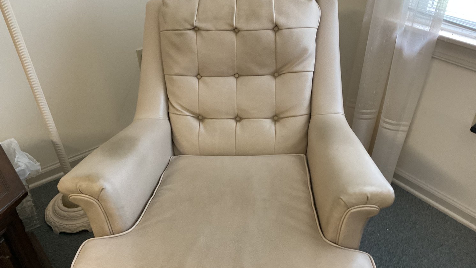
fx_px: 404
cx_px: 236
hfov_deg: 61.0
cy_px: 132
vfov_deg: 36.7
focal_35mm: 32
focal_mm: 3
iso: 200
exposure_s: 1/60
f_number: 1.8
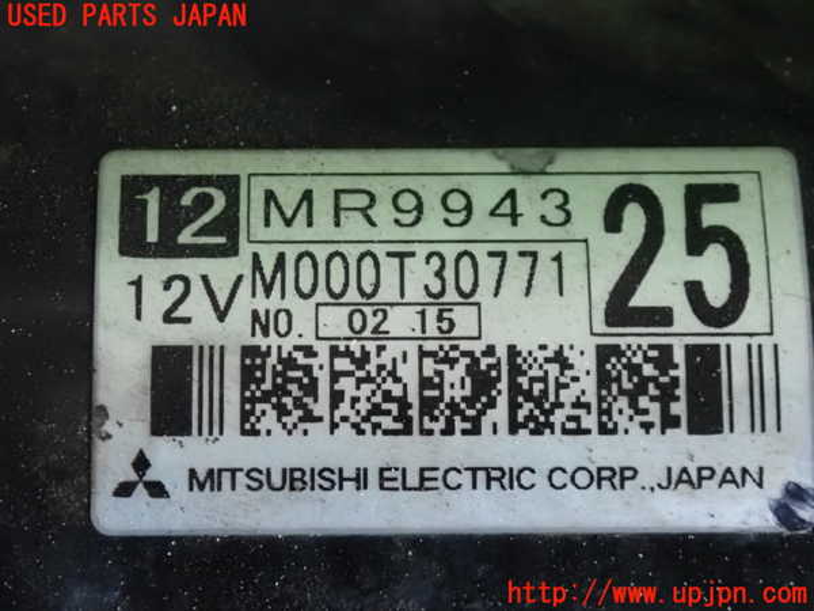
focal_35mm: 100
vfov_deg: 14.8
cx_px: 407
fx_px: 2352
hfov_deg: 19.6
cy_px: 306
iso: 1600
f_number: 4.9
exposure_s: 1/40
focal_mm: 18
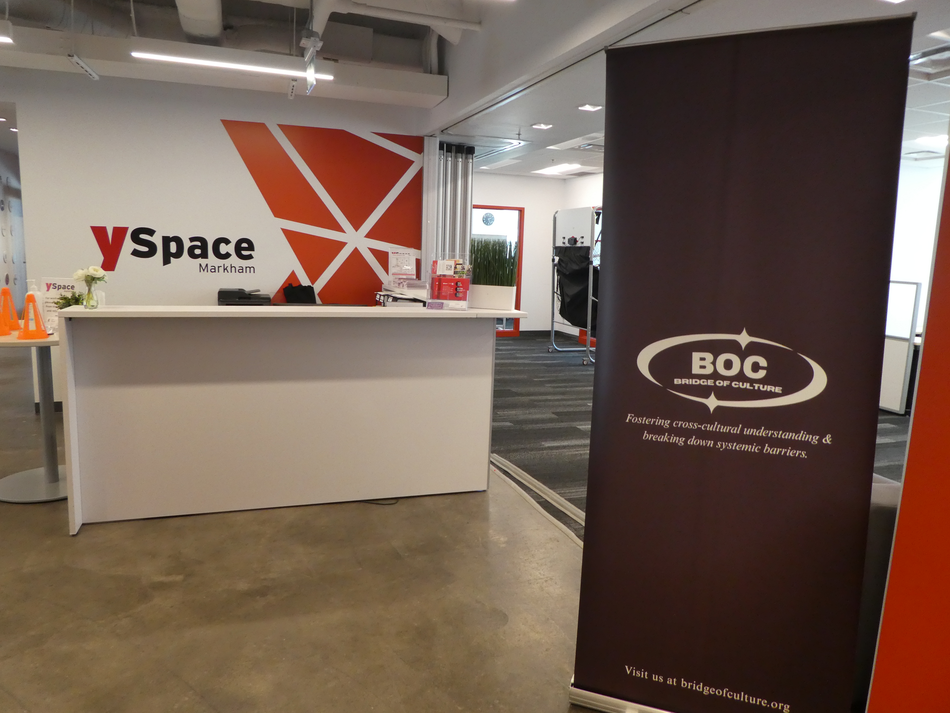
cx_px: 475
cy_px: 356
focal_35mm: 24
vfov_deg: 56.8
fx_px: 659
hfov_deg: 71.6
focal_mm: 4.3
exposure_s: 1/60
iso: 400
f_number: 3.3
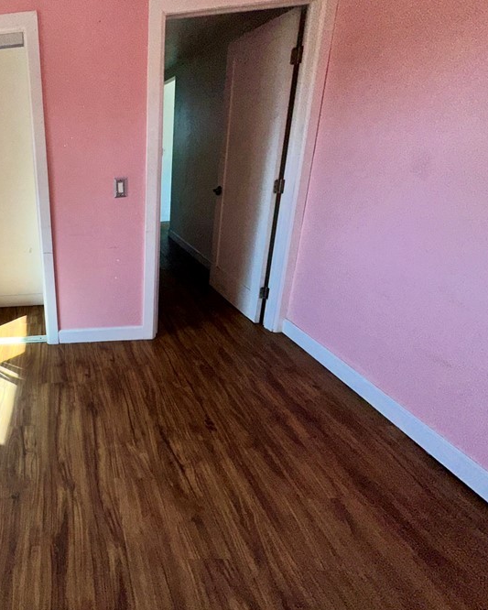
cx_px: 33
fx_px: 379
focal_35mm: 21
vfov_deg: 77.5
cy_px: 278
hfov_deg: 55.2
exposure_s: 1/307
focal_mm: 2.22
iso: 32
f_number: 2.2
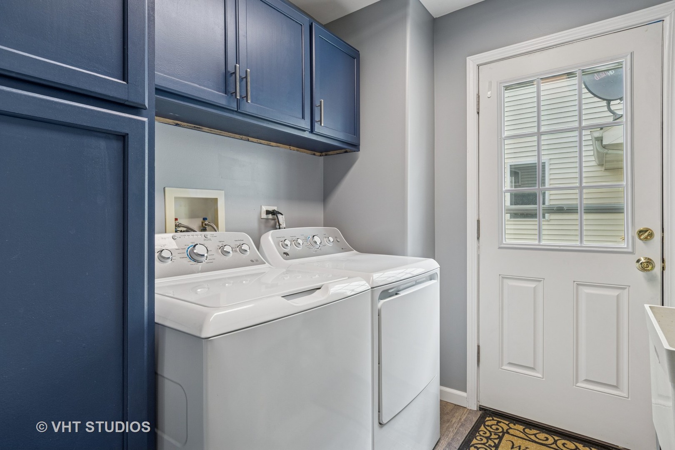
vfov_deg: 67.4
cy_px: 225
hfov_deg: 90.0
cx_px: 338
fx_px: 337
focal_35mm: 18
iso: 200
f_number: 8
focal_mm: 12
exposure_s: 1/30
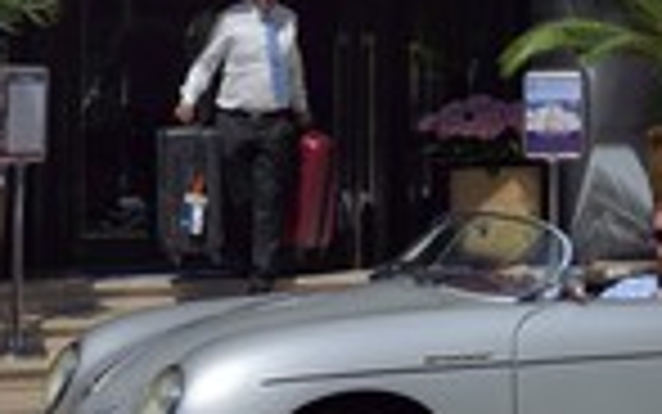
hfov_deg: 21.0
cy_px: 4
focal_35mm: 99
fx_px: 1787
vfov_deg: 13.1
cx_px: 356
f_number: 14
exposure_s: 1/320
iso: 200
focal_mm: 34
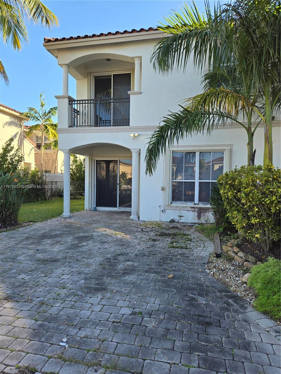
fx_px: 249
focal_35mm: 23
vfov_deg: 73.9
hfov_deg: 58.9
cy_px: 187
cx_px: 140
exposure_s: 1/553
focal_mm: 5.4
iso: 25
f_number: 1.8
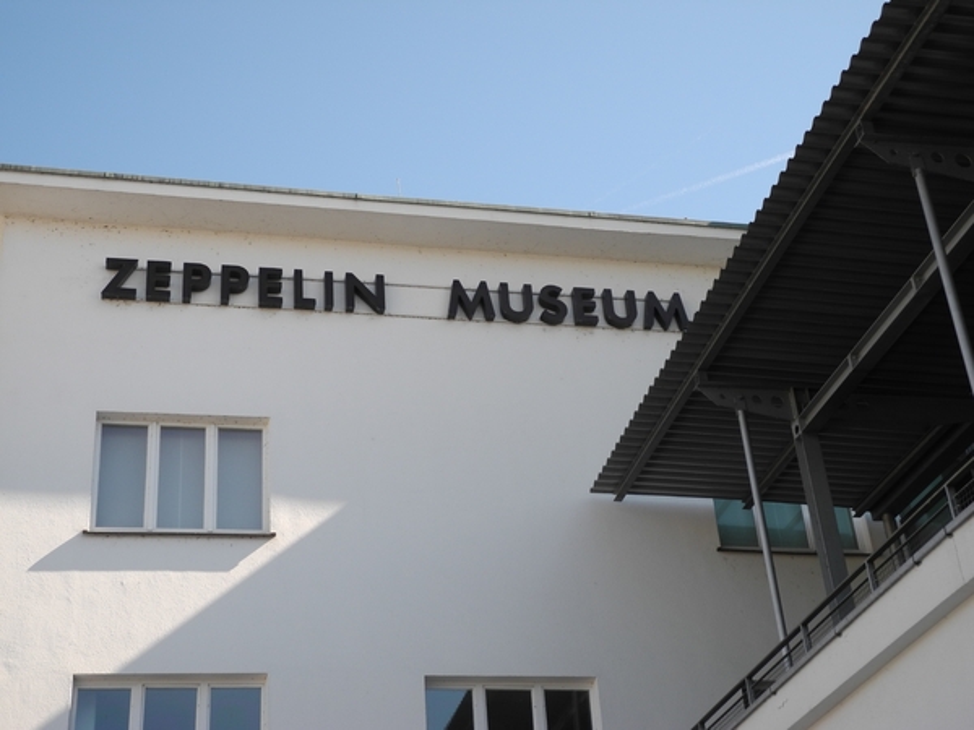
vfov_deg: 26.6
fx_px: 1548
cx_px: 487
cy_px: 365
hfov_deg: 34.9
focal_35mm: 55
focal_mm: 11.8
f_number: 3.5
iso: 100
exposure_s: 1/500
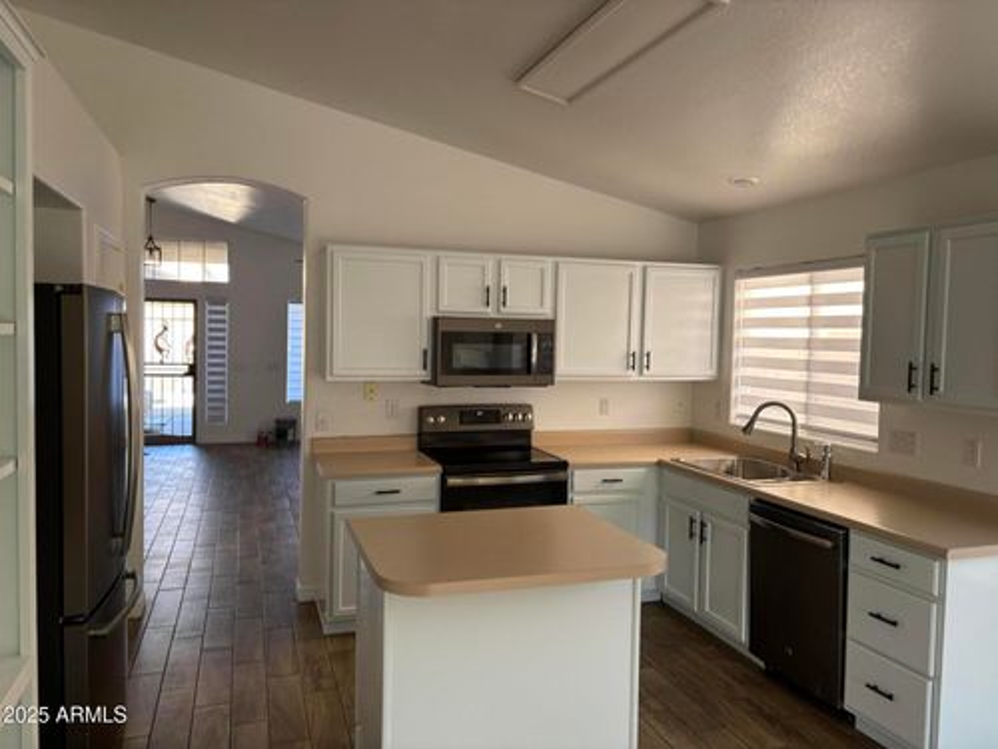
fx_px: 750
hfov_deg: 67.3
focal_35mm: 26
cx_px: 499
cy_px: 374
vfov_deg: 53.1
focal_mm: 5.96
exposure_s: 1/121
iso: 125
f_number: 1.6
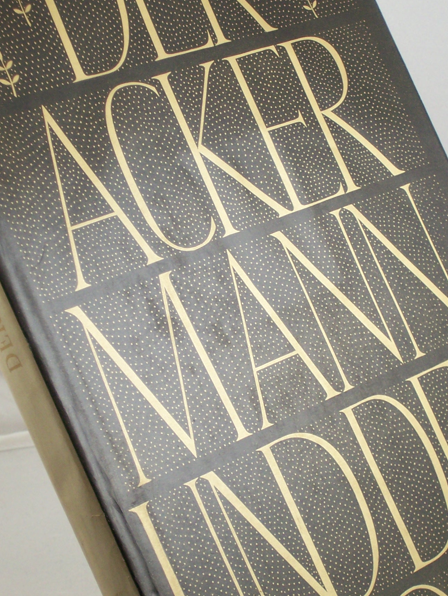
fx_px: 2326
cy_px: 344
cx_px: 252
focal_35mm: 135
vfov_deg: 14.6
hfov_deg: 11.0
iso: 125
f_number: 4
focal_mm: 13.6
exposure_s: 1/80
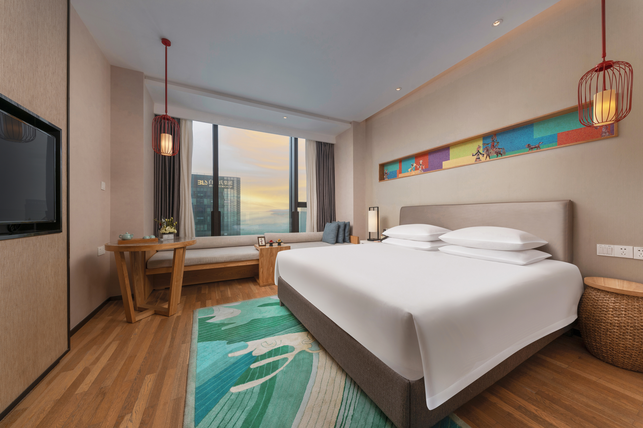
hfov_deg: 112.6
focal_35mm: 12
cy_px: 214
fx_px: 214
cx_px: 322
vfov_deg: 90.0
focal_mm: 12
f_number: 10
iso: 125
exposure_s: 1/200
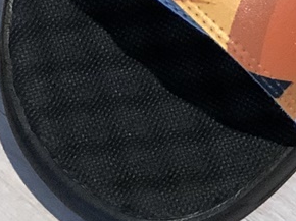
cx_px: 302
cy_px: -165
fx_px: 3025
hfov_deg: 5.6
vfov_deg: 4.2
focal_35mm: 354
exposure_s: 1/30
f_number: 2.8
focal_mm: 6.6
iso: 64
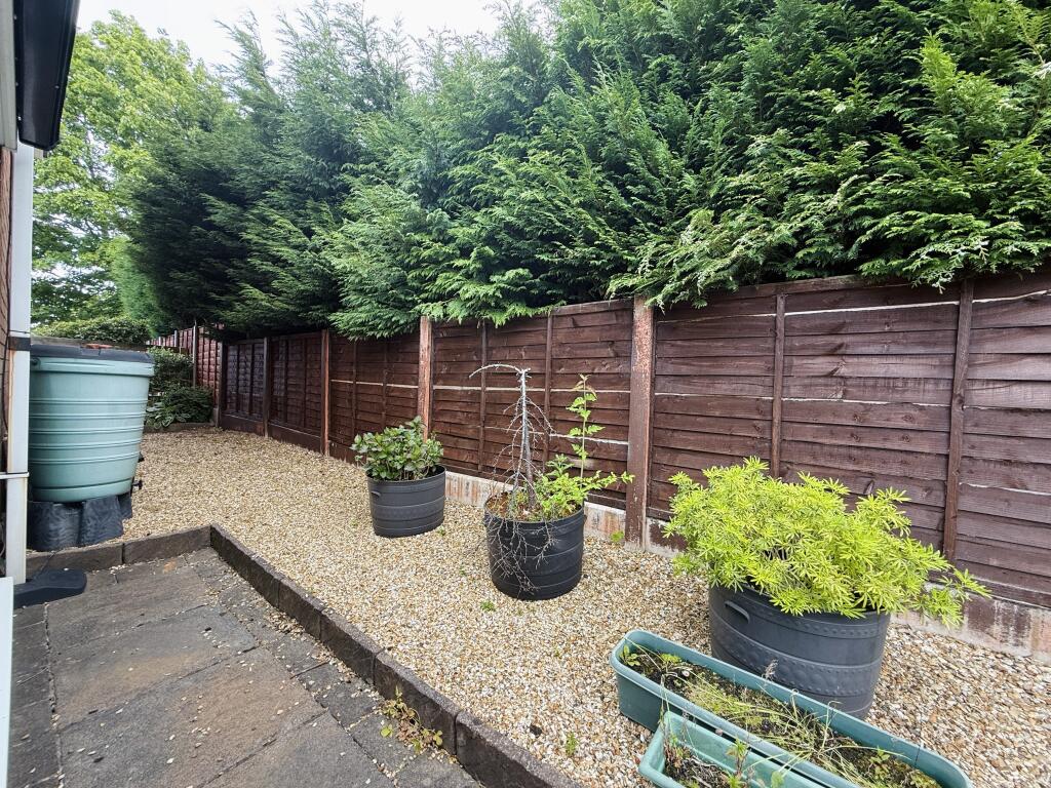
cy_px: 394
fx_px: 425
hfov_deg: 102.1
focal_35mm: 14
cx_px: 526
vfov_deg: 85.7
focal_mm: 2.22
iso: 64
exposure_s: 1/99
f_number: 2.2
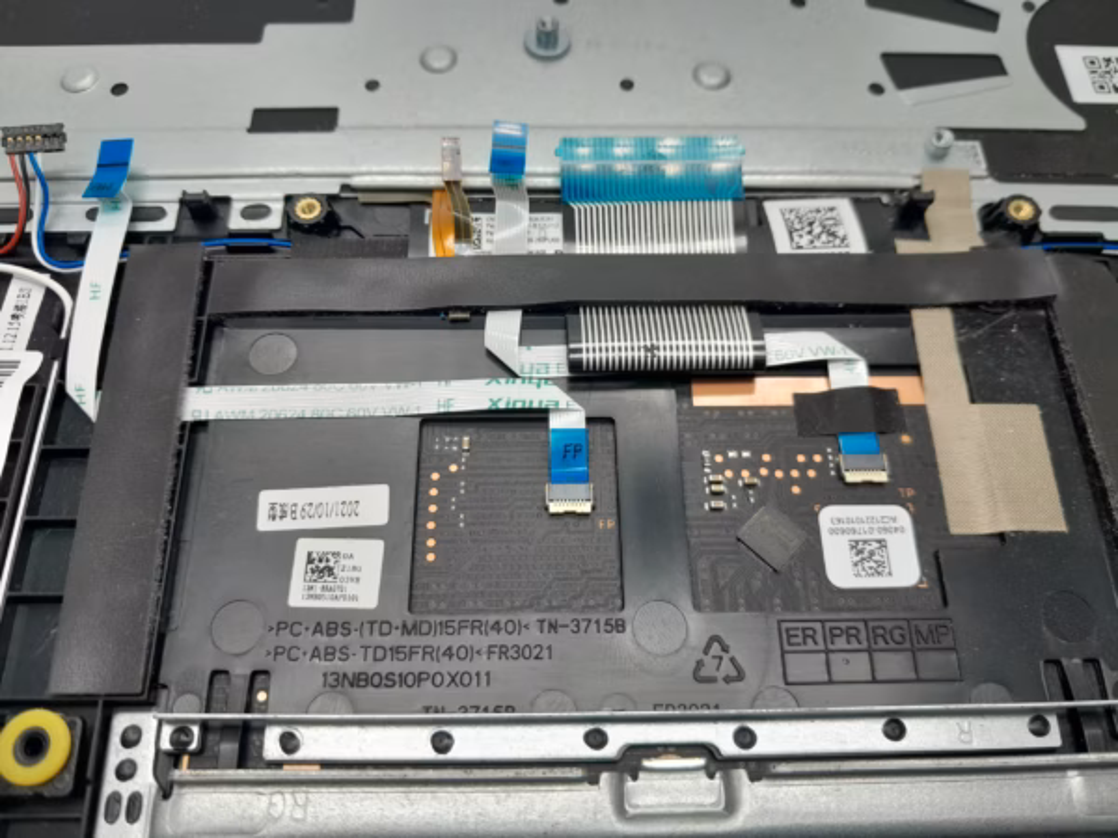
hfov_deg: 65.3
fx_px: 872
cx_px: 559
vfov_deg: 51.4
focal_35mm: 27
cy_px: 419
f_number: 1.8
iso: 40
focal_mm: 4
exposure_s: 1/100
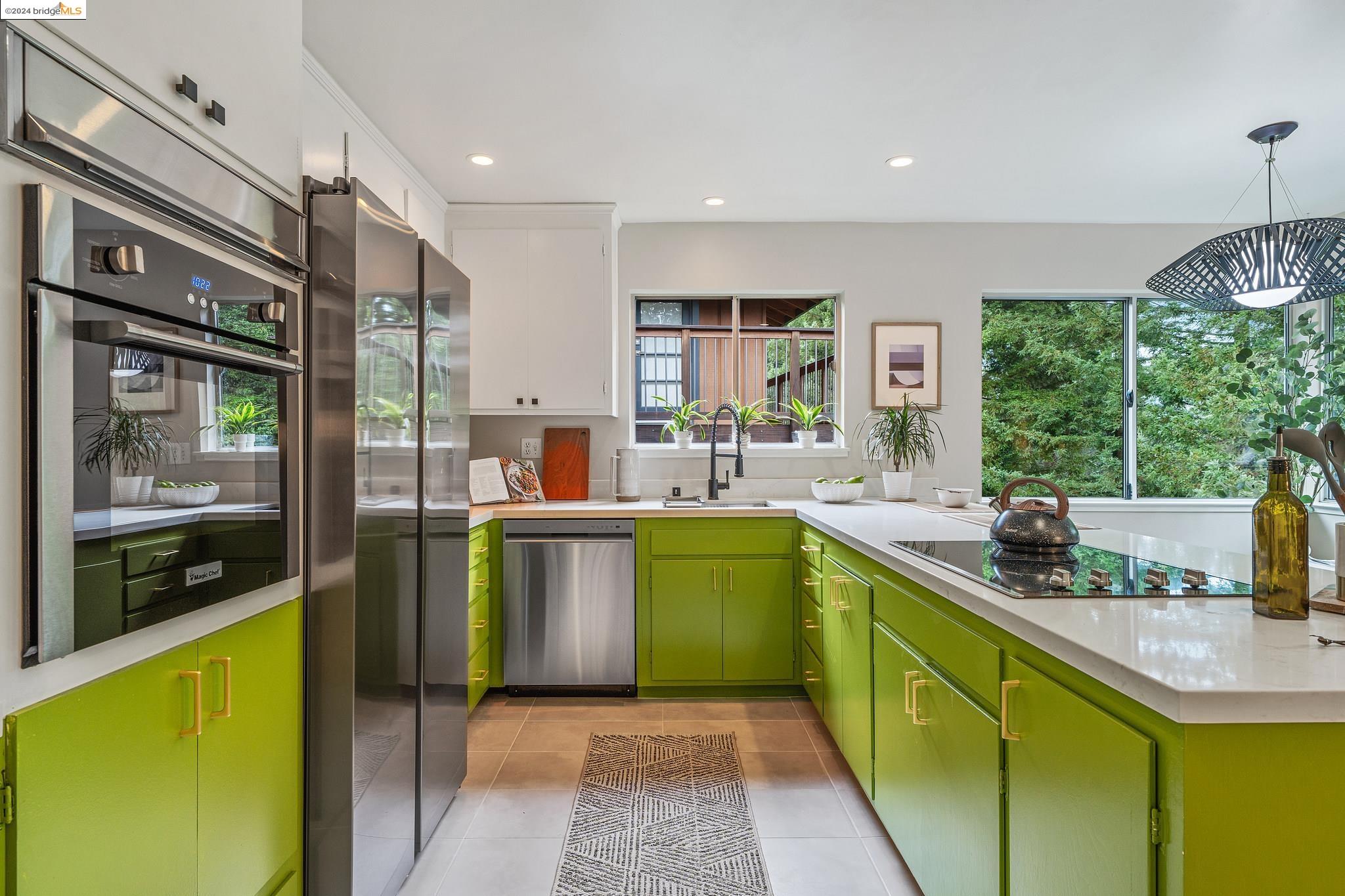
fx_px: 672
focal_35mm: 18
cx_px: 672
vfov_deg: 67.4
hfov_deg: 90.0
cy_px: 448
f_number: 9
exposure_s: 1/3
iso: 125
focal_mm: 18
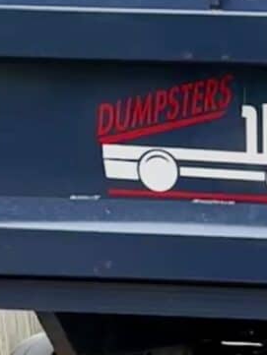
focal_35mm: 102
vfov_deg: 19.1
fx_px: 1048
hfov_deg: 13.6
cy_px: 276
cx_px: 401
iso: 80
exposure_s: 1/454
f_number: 1.78
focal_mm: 6.76
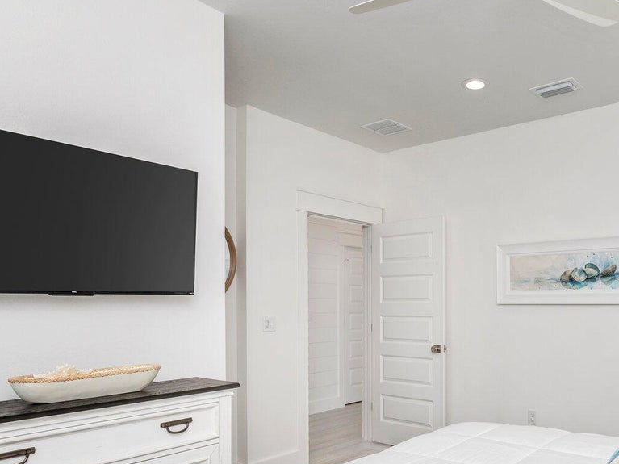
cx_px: 440
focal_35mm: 27
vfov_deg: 50.2
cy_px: 316
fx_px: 483
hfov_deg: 62.7
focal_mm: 14
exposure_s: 1/100
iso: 320
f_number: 11
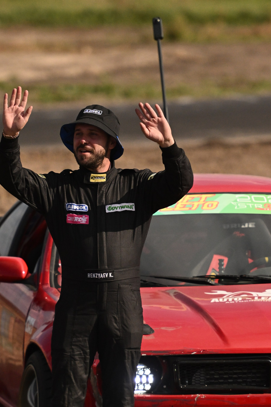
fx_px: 4587
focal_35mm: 406
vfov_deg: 5.1
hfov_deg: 3.4
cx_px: 97
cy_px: 273
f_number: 2.8
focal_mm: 180
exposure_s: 1/32000
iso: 1400
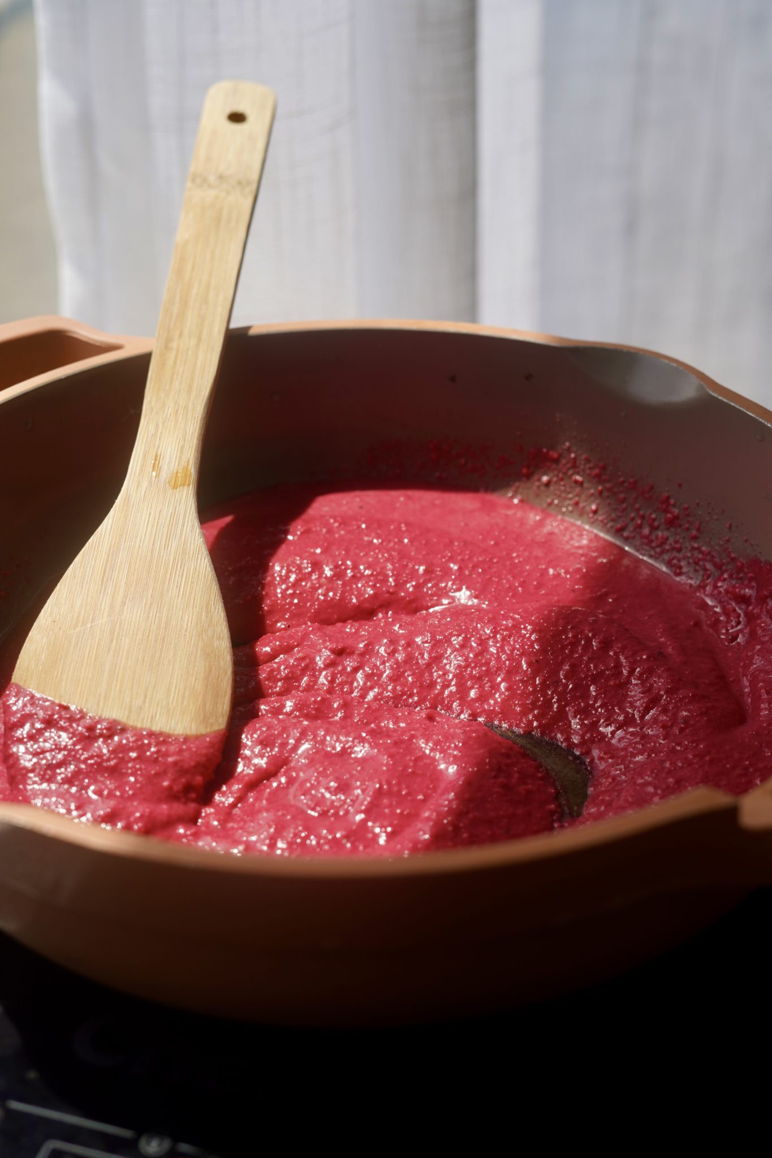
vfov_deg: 39.6
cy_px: 579
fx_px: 1608
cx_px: 386
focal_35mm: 50
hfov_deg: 27.0
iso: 100
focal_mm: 50
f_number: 5
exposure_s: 1/250
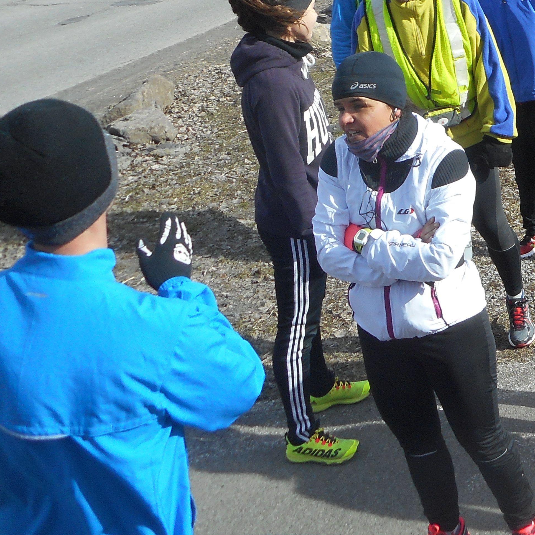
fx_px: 1032
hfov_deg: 26.5
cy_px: 83
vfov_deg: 28.3
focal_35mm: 59
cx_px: 605
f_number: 3.7
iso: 80
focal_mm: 4.5
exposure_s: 1/500
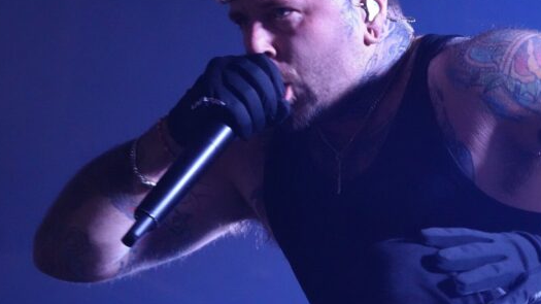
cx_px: 356
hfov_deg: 17.6
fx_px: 1746
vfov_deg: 9.9
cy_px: 158
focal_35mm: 122
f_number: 4.5
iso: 6400
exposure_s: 1/100
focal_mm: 53
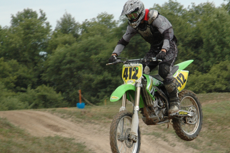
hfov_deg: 6.8
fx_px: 1939
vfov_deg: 4.5
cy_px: 107
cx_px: 163
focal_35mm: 304
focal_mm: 135
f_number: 8
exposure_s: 1/500
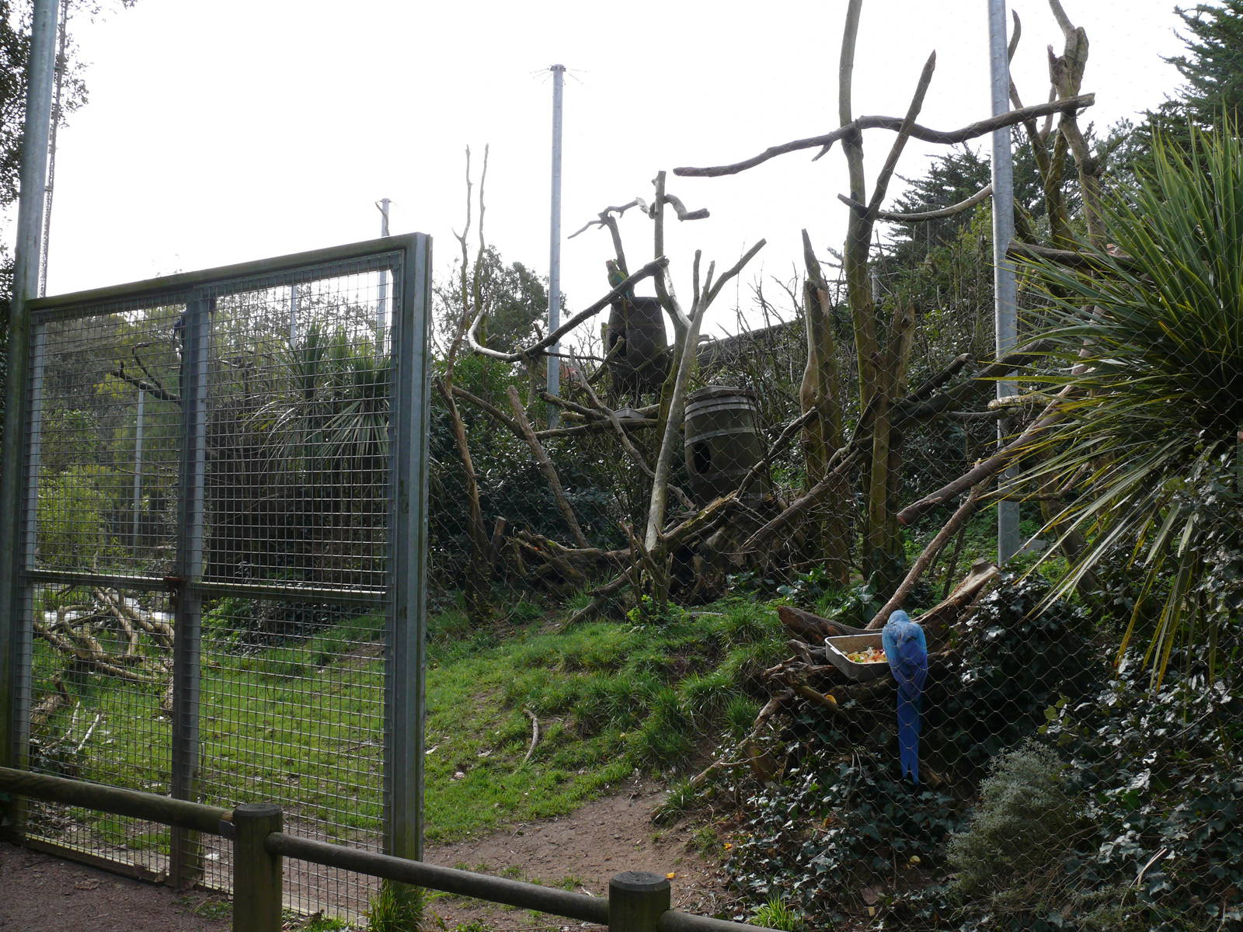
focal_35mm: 35
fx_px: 1257
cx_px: 622
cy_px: 466
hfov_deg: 52.6
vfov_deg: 40.7
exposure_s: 1/200
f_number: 5
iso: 100
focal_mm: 7.4
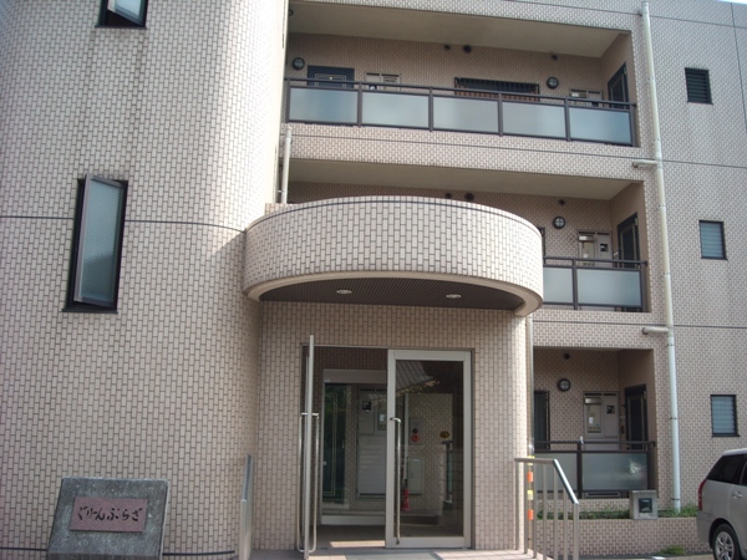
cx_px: 374
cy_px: 280
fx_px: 755
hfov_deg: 52.6
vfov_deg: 40.7
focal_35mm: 35
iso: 64
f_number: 2.8
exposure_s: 1/369
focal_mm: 5.7
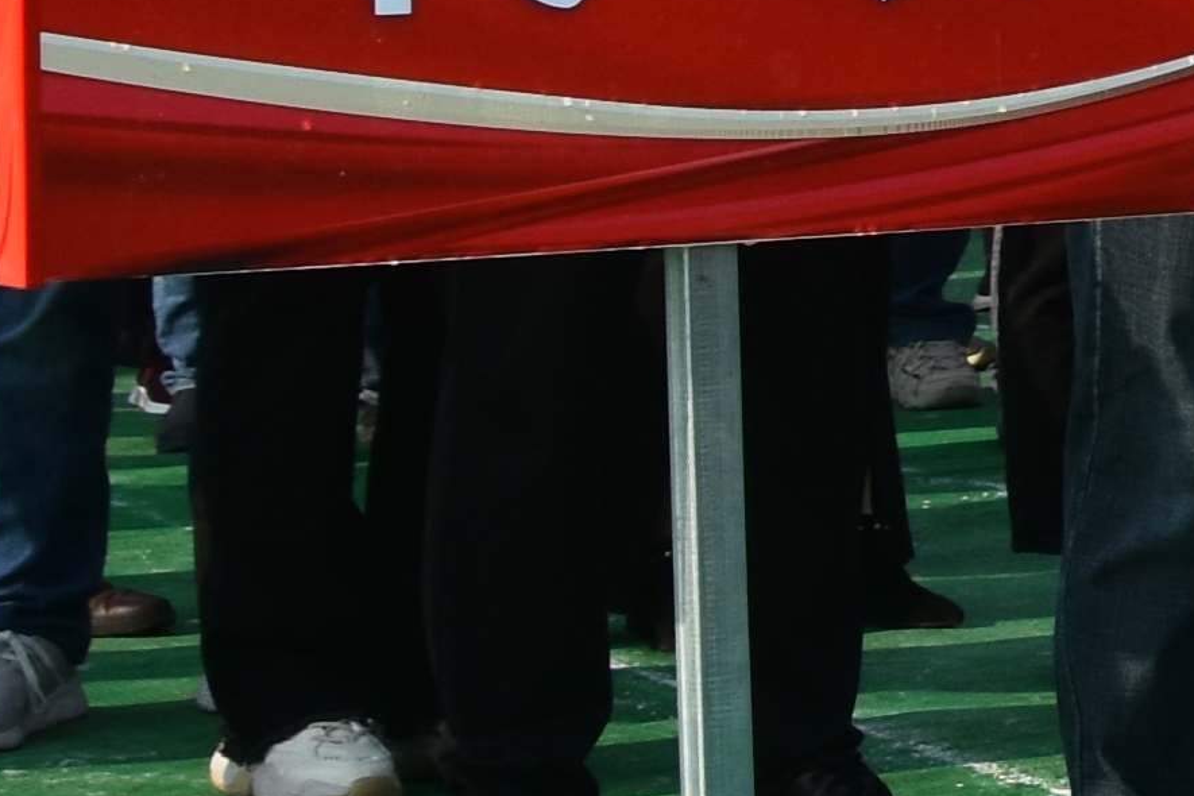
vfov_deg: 7.2
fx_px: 6069
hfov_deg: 10.1
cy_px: -841
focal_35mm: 183
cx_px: 2669
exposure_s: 1/500
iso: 180
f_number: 8
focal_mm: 18
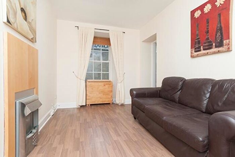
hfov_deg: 90.0
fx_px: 118
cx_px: 118
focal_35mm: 18
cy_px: 78
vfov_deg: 67.5
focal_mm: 12
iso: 400
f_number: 7.1
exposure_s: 1/15
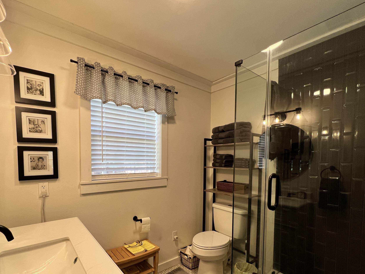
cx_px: 158
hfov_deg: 94.0
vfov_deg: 77.0
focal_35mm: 16
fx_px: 169
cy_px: 167
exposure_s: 1/120
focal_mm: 1.57
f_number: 1.8
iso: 160
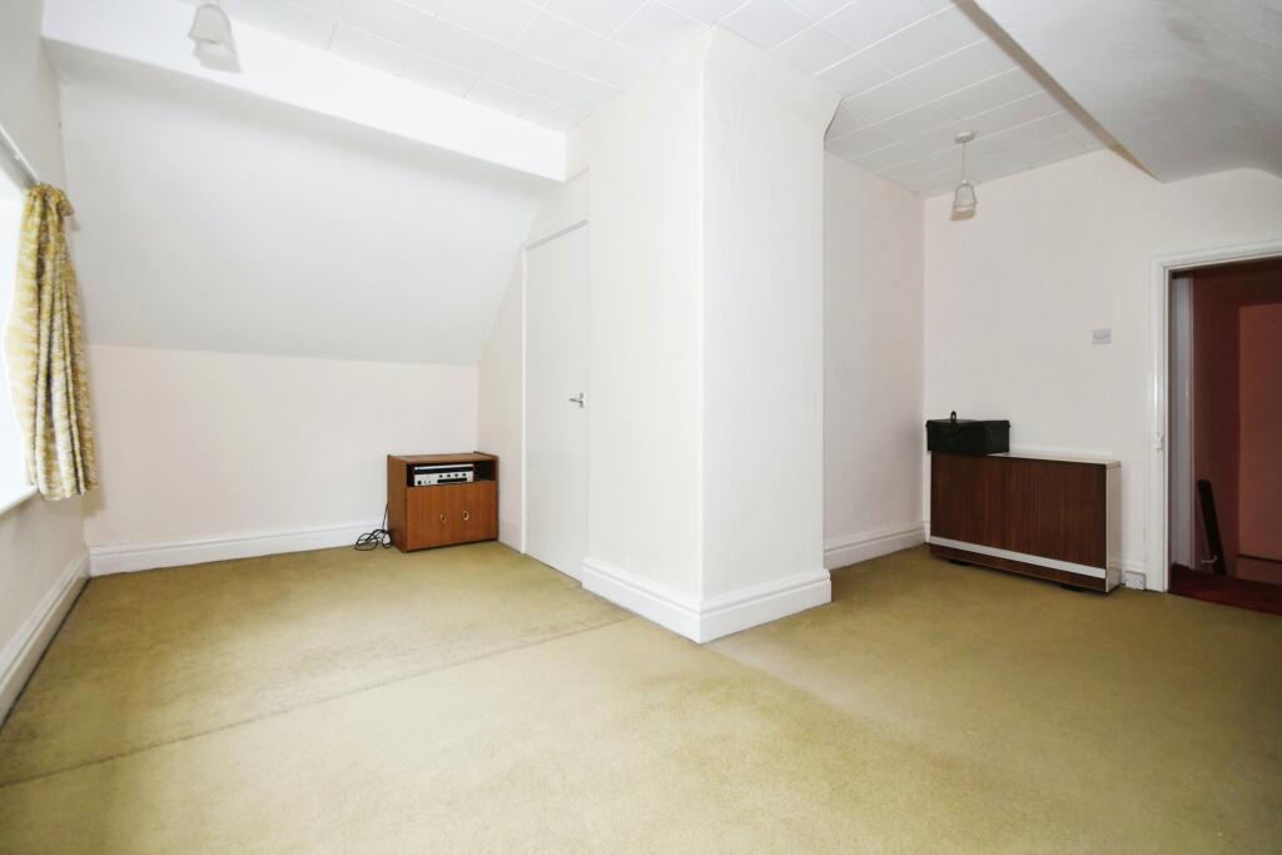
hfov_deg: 100.4
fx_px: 534
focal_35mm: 15
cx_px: 641
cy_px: 428
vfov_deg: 77.3
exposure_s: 1/60
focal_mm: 10
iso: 400
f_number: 8
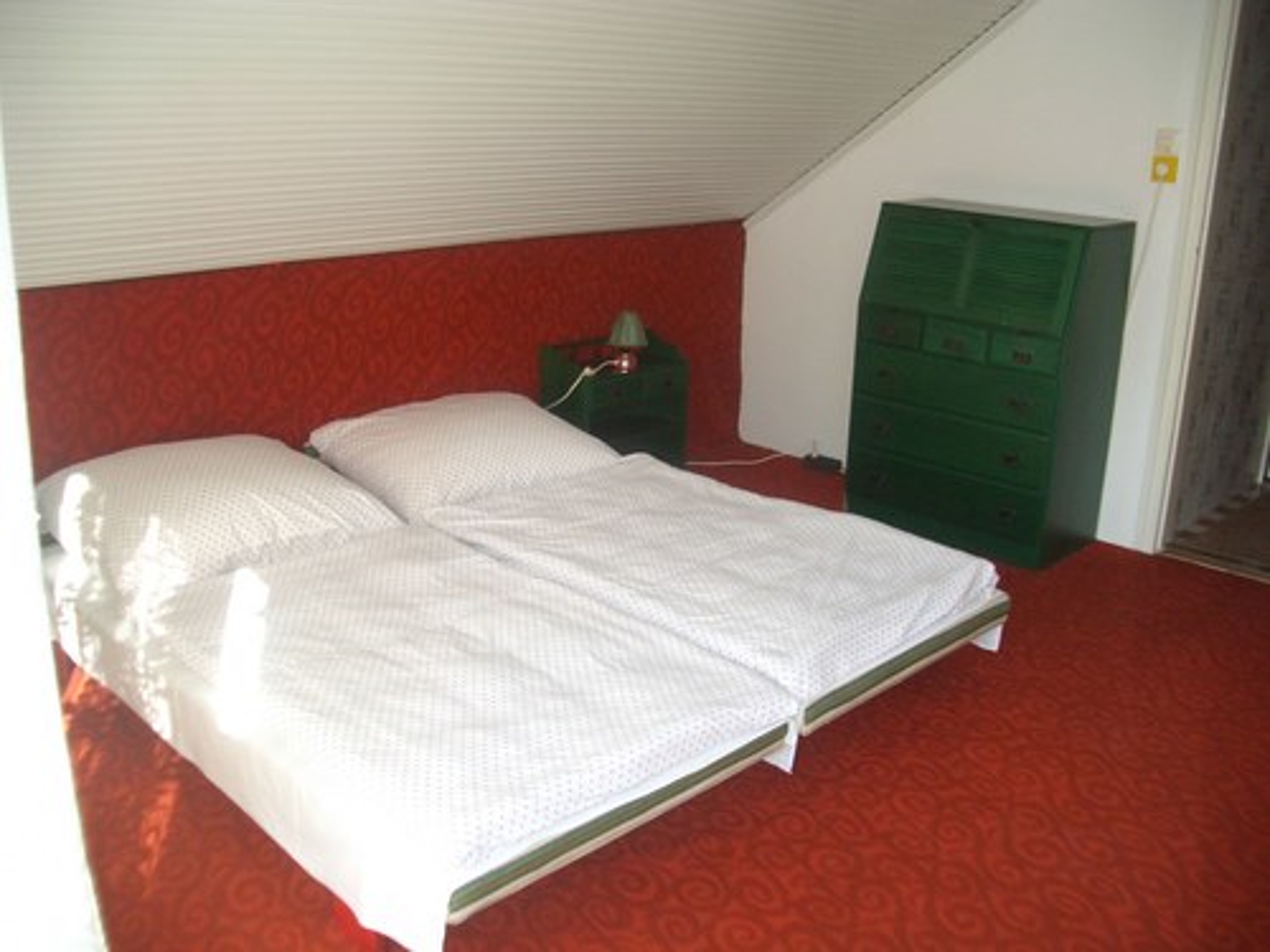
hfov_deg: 52.6
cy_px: 476
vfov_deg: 40.7
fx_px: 1284
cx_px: 635
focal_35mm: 35
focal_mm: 5.8
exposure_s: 1/125
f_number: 2.6
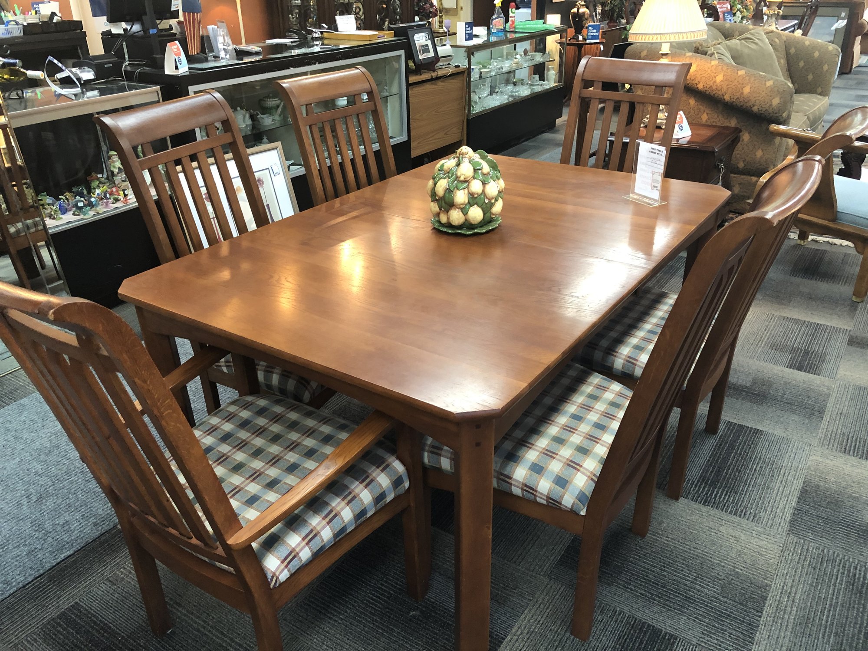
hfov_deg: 63.4
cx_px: 434
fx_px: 702
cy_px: 326
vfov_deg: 49.7
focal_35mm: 28
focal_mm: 3.99
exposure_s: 1/15
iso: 80
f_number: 1.8
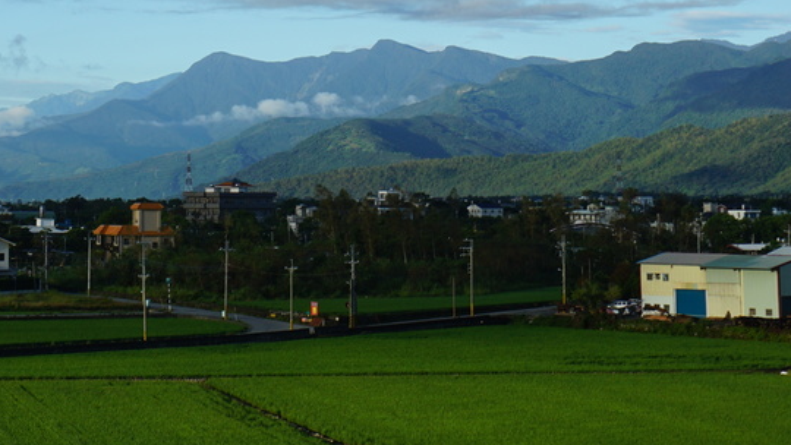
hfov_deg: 21.4
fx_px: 2056
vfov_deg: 12.2
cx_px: 100
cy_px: -50
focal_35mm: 98
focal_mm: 26
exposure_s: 1/125
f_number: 11
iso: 100
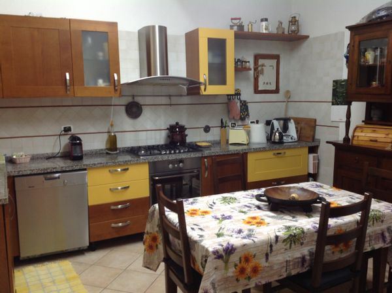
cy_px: 146
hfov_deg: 52.7
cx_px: 196
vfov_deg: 40.6
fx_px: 396
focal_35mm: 35
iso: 80
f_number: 2.4
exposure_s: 1/15
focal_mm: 4.28
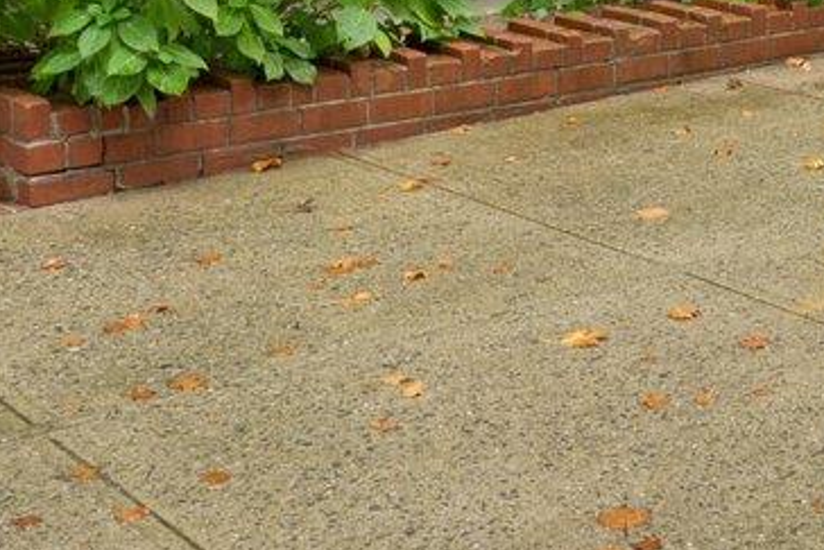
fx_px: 2061
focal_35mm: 90
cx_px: 885
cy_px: -281
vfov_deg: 14.2
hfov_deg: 21.5
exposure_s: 1/25
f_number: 11
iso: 400
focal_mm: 16
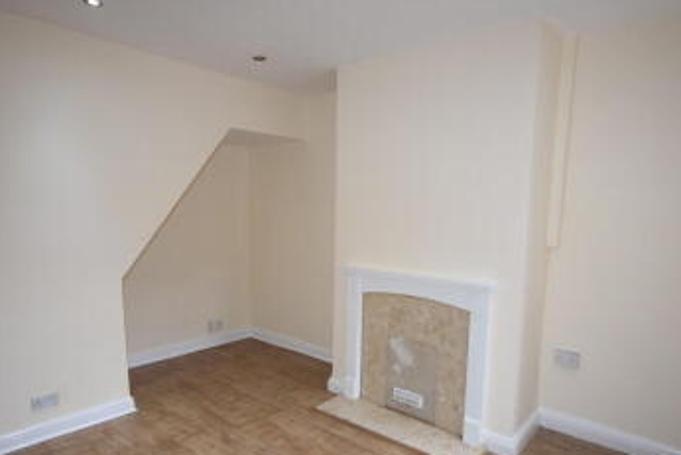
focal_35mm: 23
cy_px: 275
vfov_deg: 55.4
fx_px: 429
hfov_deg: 76.8
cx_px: 337
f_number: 5
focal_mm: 11
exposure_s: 1/100
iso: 800
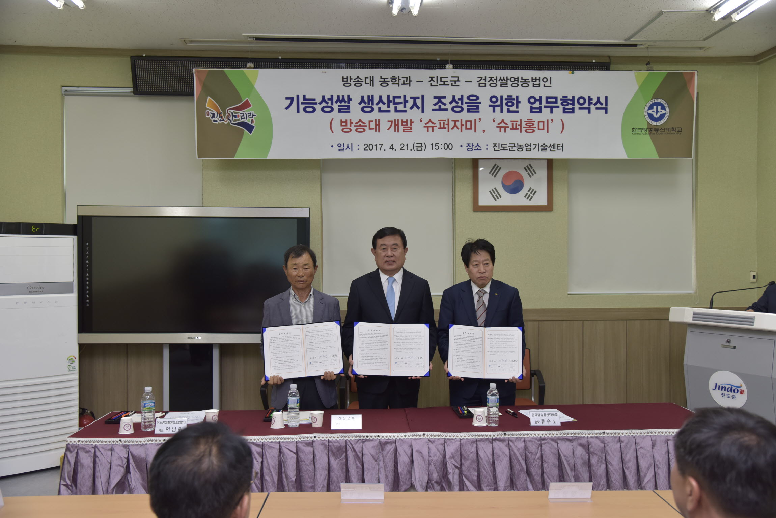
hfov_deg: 60.3
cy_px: 259
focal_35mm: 31
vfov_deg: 42.4
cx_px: 388
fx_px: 668
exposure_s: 1/125
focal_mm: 31
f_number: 4.5
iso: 800
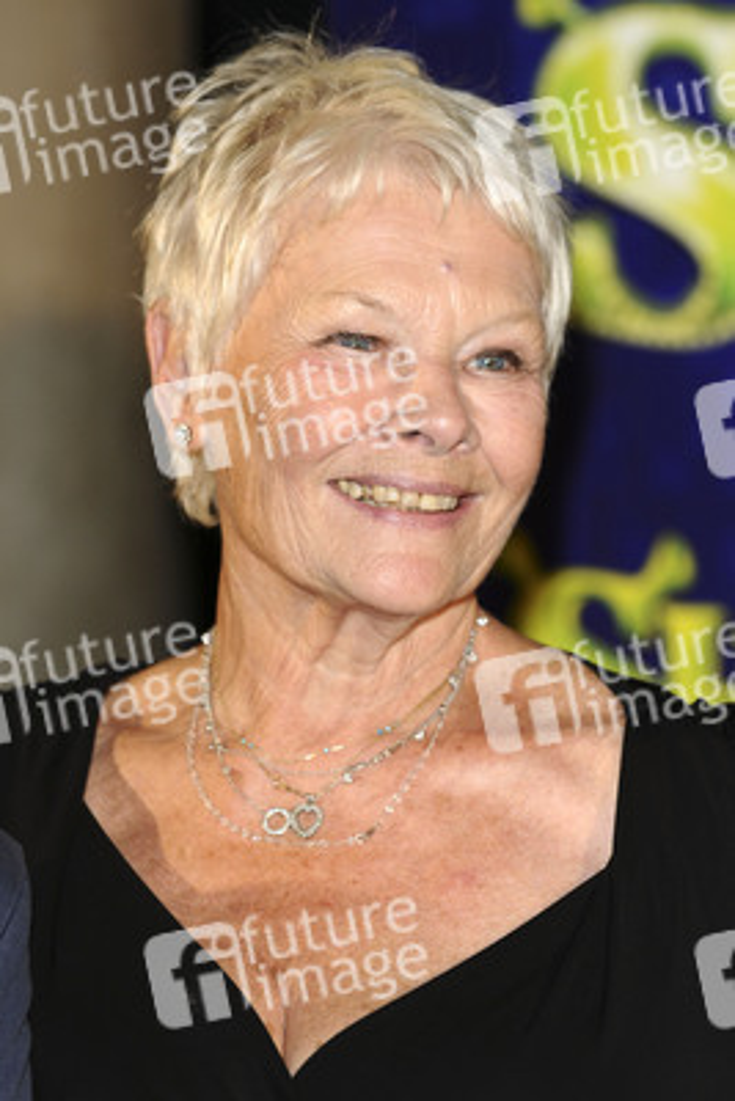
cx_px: 368
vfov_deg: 11.4
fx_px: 5507
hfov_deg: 7.6
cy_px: 550
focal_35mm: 180
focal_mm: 120
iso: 320
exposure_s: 1/200
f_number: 4
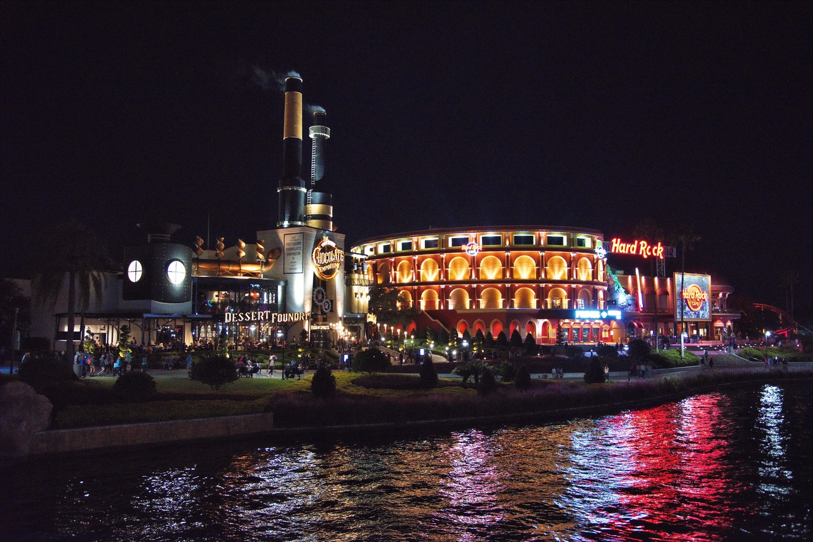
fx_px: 678
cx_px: 406
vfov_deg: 43.6
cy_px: 271
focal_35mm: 30
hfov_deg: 61.9
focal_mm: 30
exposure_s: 1/60
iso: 5000
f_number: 4
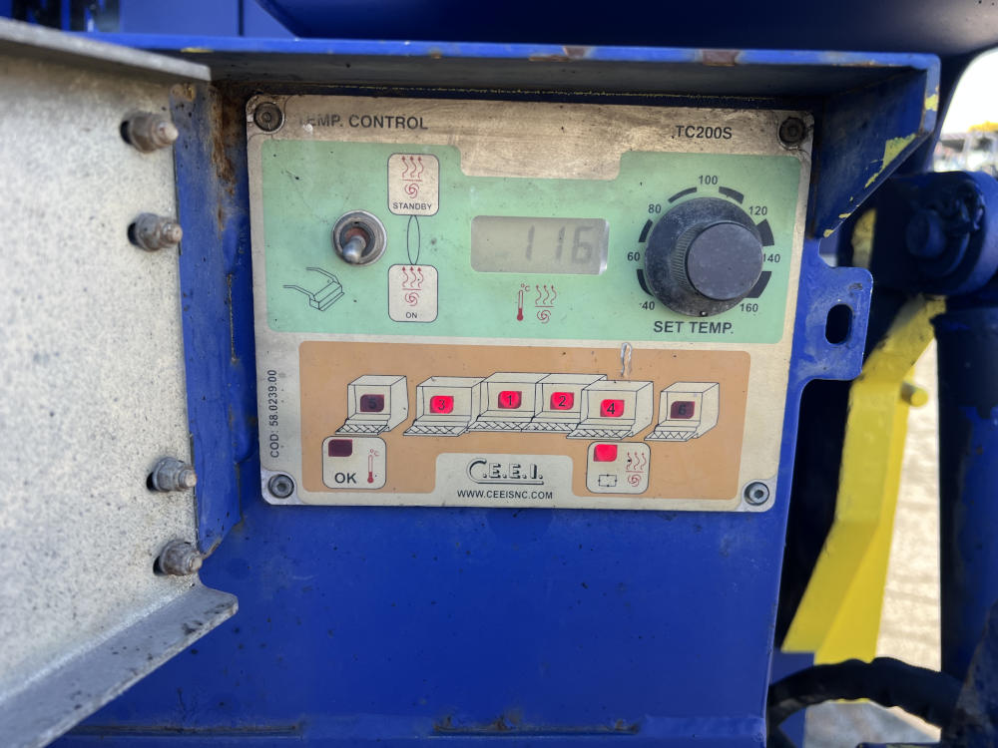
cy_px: 374
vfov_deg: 53.1
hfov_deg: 67.3
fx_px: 750
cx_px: 499
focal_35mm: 26
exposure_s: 1/203
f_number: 1.5
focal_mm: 5.7
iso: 40
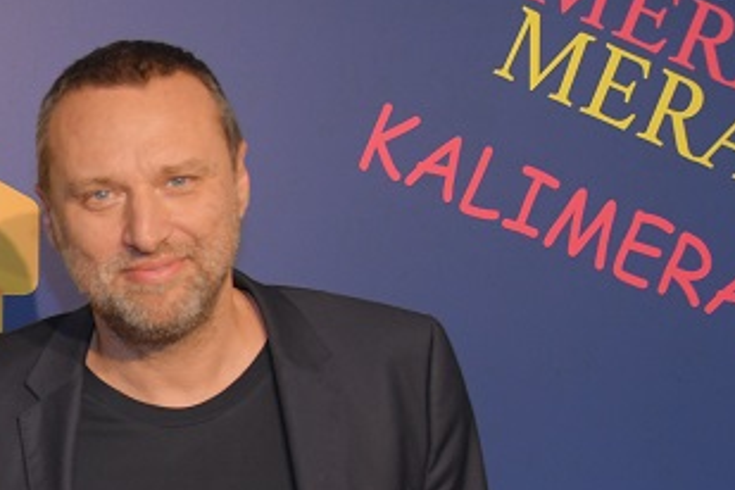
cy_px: 549
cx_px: -283
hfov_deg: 19.1
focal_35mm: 97
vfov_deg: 13.8
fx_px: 1980
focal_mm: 30
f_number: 4
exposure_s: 1/250
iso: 800
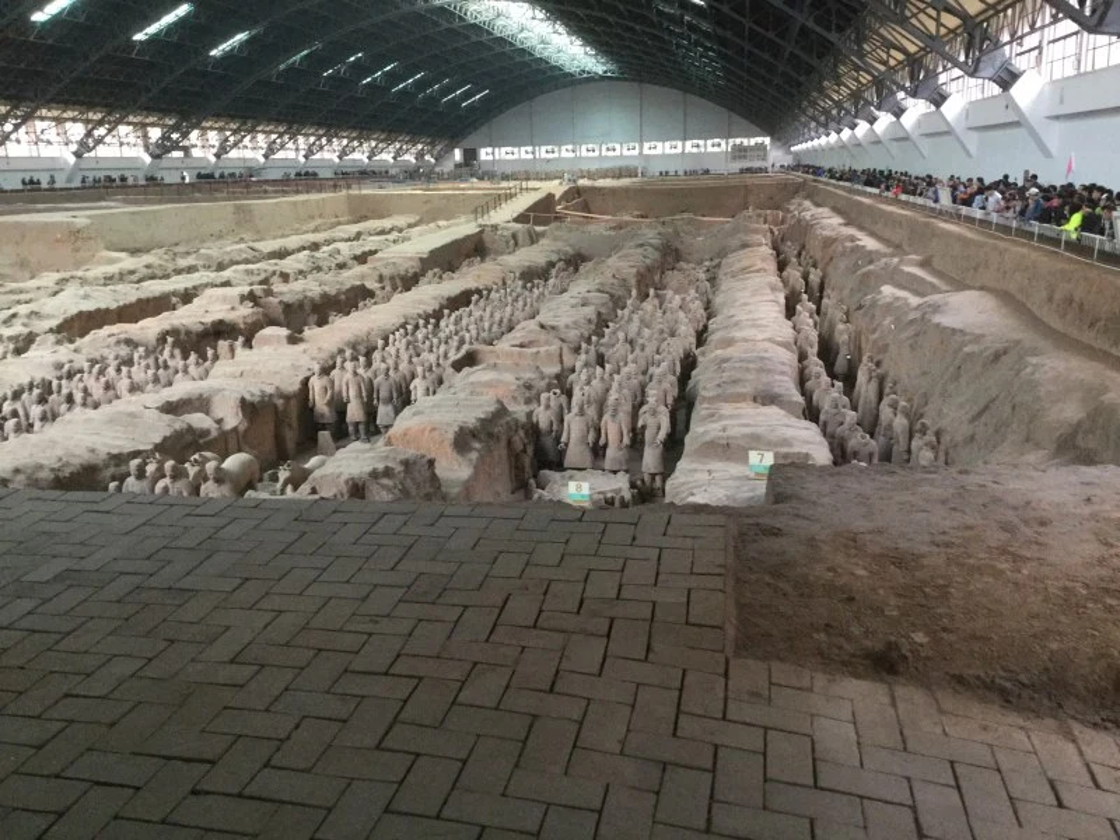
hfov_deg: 58.4
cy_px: 420
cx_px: 560
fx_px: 1003
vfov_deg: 45.4
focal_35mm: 31
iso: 200
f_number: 2.4
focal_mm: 3.3
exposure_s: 1/17
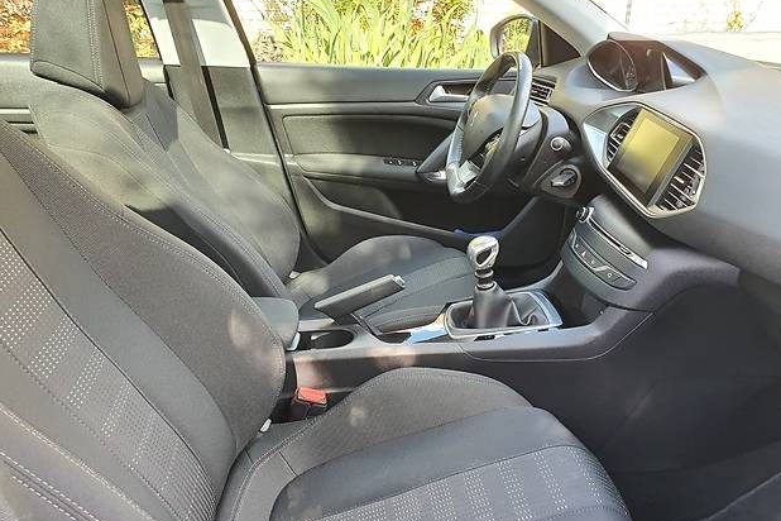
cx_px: 403
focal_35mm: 28
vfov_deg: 46.4
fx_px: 607
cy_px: 274
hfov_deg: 65.5
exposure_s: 1/100
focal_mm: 4.3
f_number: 2.4
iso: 80
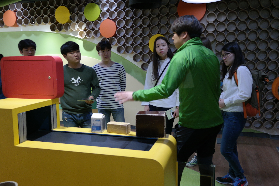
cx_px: 140
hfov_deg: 61.9
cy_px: 93
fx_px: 232
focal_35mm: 30
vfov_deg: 43.6
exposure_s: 1/40
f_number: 3.5
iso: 400
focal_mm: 20
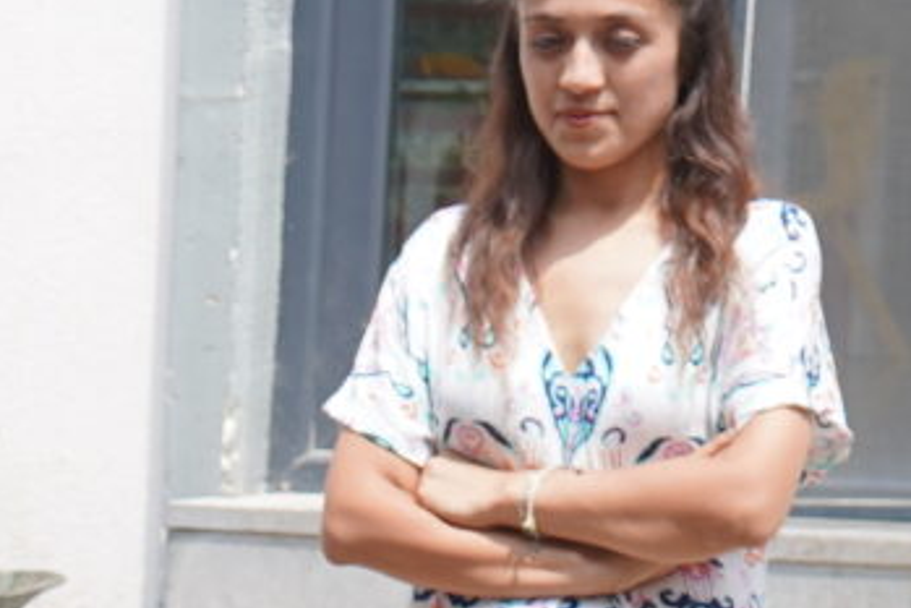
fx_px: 6126
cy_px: 1570
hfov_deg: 8.2
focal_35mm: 242
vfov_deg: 5.5
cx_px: -697
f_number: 4.5
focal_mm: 33
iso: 100
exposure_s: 1/400
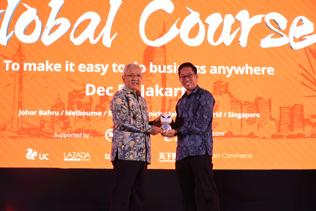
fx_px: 580
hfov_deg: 30.5
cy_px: 106
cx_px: 158
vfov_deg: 20.6
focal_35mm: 66
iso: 1400
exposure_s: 1/50
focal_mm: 66
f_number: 10
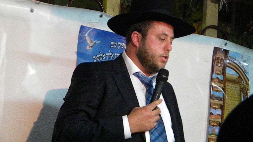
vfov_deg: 13.3
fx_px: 610
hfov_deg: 23.4
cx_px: 127
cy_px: 51
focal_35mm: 91
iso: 2261
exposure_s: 1/63
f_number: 4.5
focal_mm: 15.1
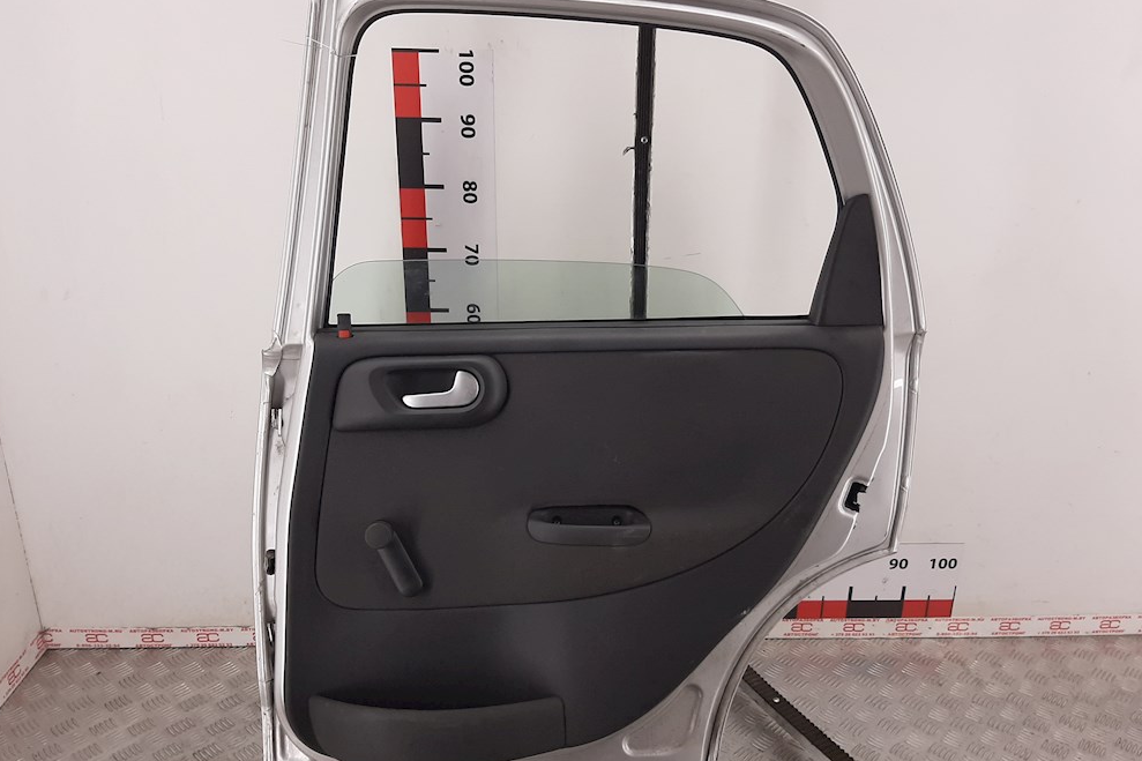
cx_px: 588
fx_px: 888
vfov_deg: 46.4
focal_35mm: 28
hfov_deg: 65.5
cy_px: 383
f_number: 1.7
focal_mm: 3.93
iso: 40
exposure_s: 1/166
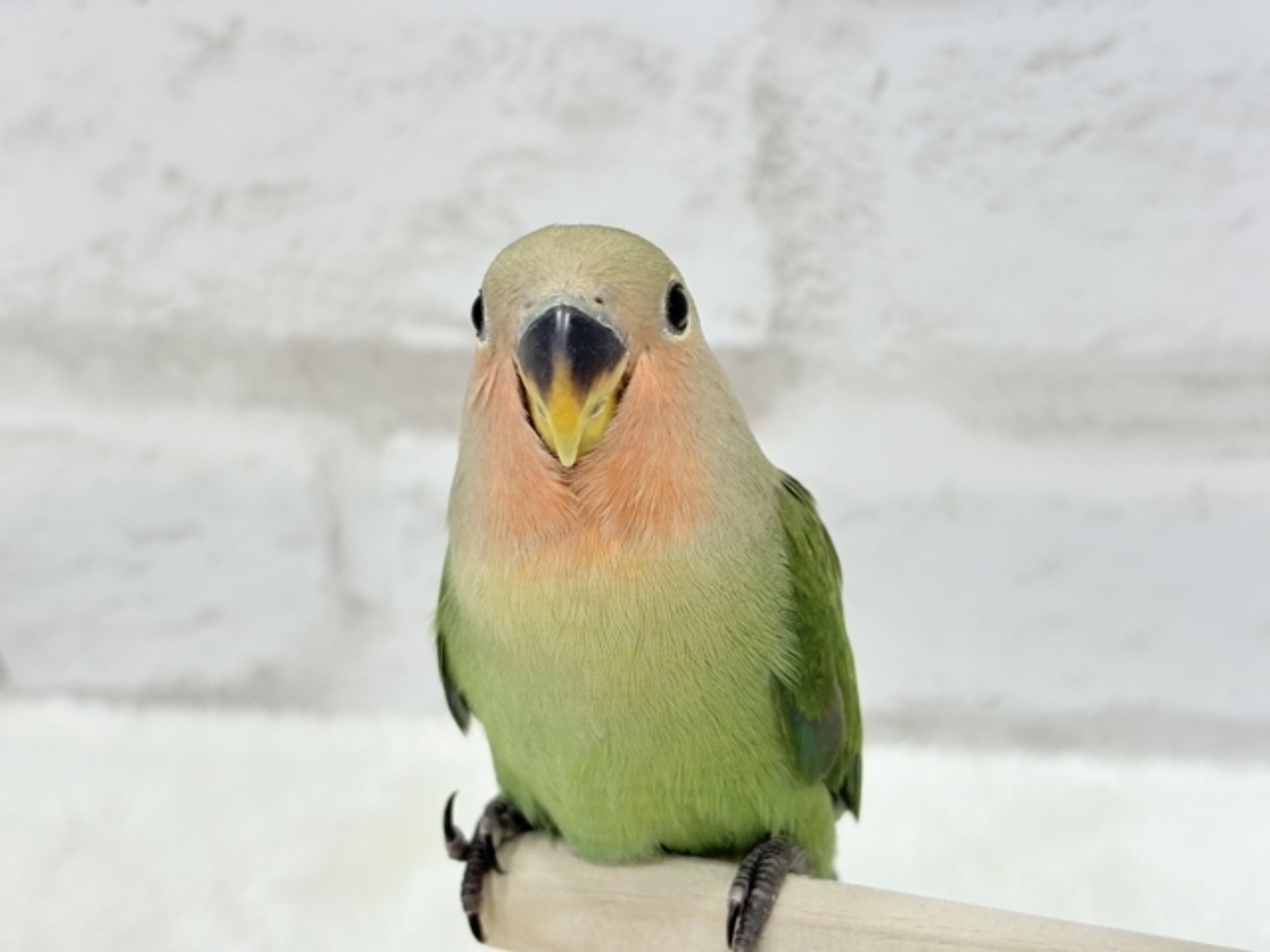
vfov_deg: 28.0
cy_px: 476
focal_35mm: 52
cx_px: 635
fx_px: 1908
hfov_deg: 36.8
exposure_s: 1/50
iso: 40
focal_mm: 5.96
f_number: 1.6
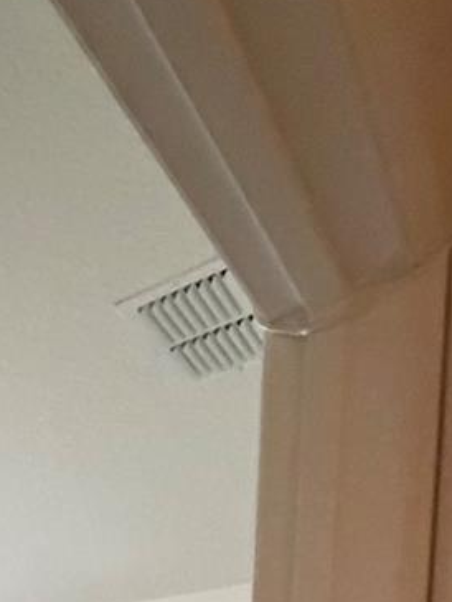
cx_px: -106
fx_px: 800
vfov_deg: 28.3
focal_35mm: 46
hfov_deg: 27.3
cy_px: 887
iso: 800
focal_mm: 2.22
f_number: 2.2
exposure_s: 1/60
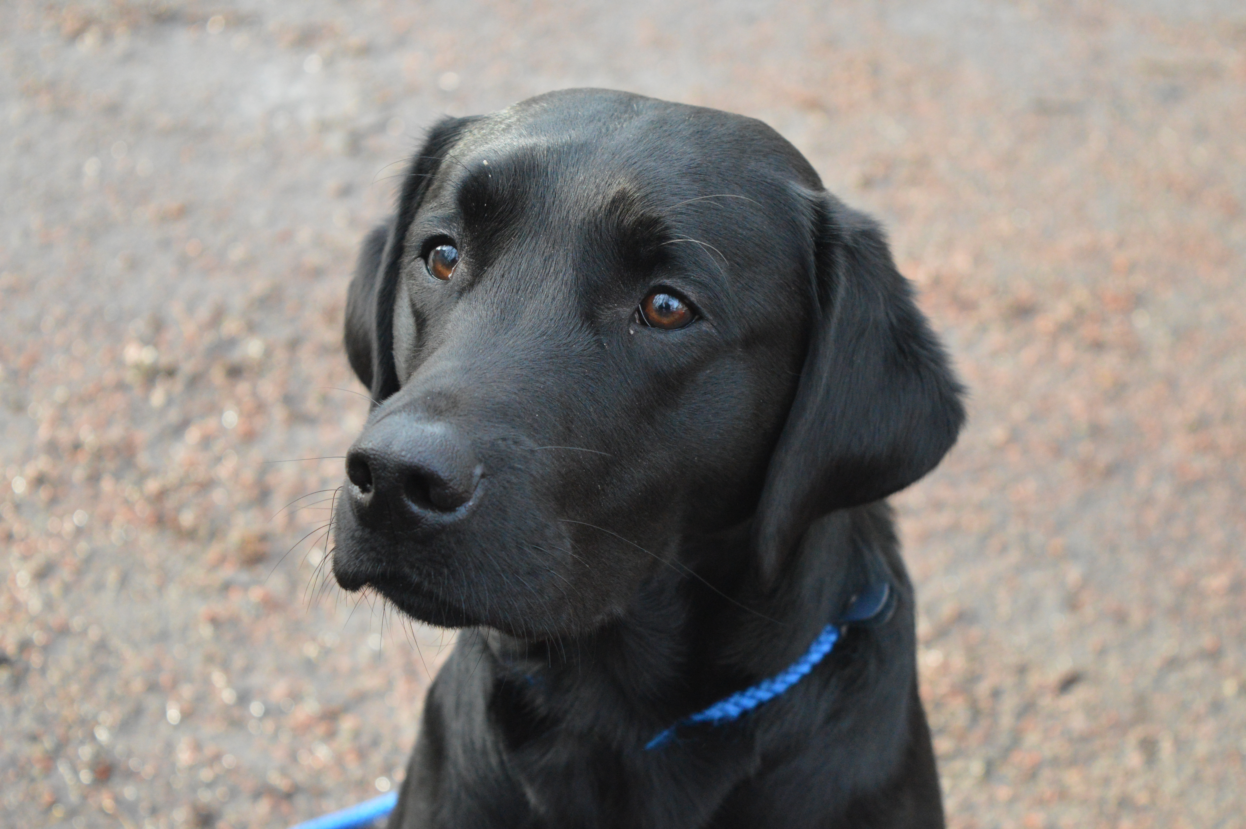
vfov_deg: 16.5
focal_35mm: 82
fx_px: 2853
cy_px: 414
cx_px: 623
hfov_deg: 24.6
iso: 2500
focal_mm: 55
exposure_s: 1/500
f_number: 5.6
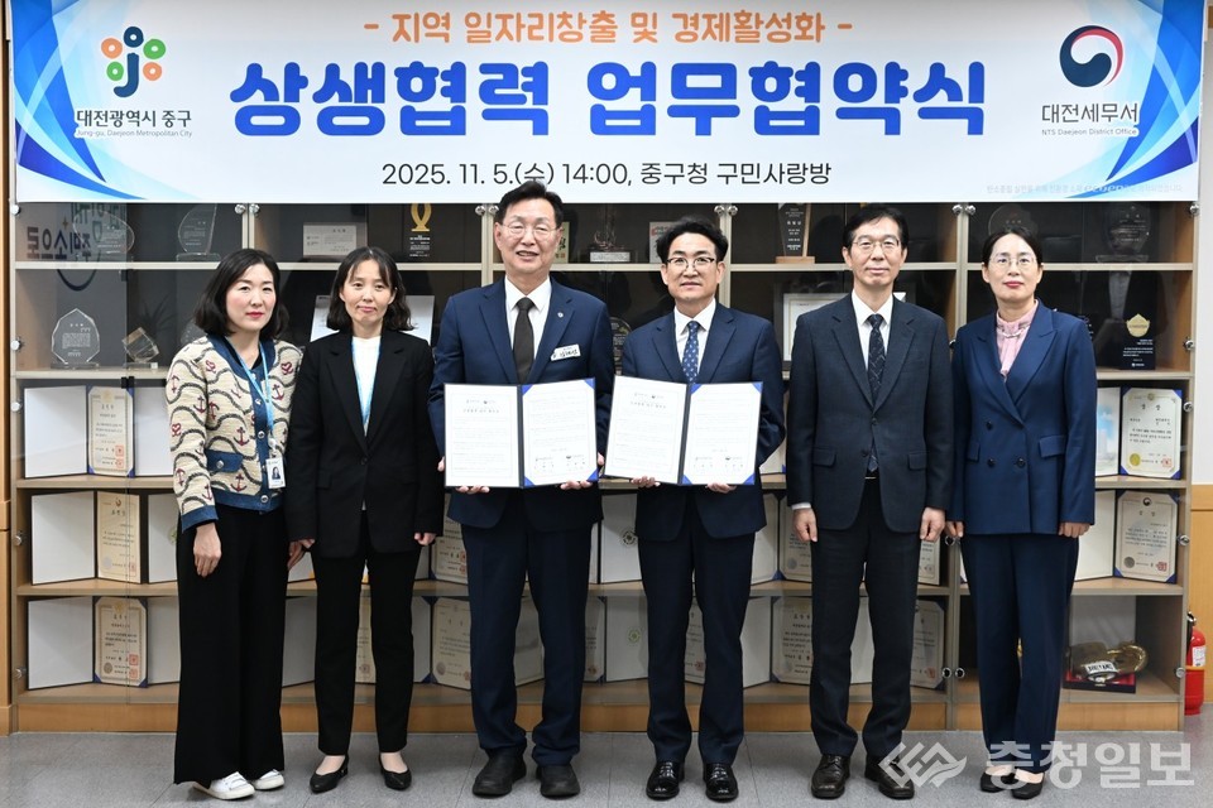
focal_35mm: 42
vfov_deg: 31.9
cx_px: 606
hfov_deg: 46.4
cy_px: 404
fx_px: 1415
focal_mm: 42
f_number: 5.6
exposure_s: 1/160
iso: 2500
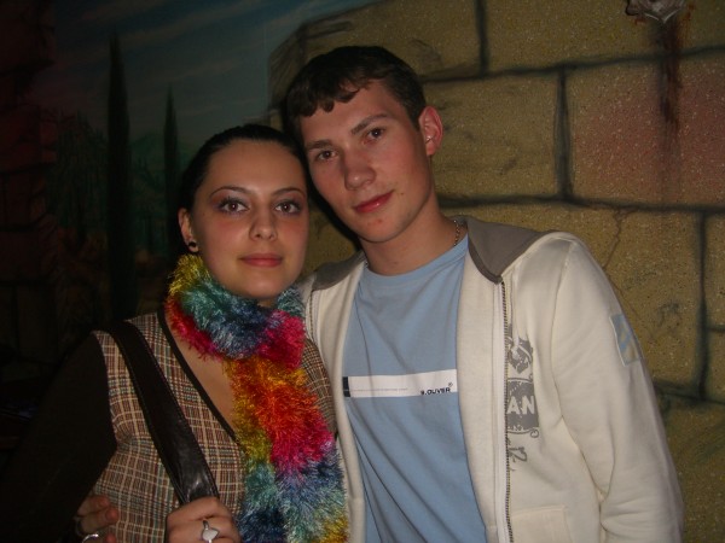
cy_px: 272
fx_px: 796
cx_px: 362
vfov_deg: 37.7
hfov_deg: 49.0
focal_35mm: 38
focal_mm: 7.9
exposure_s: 1/60
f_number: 2.8
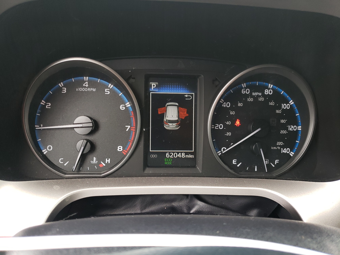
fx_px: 255
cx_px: 170
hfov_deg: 67.3
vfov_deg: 53.1
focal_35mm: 26
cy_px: 128
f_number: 1.5
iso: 98
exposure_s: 1/120
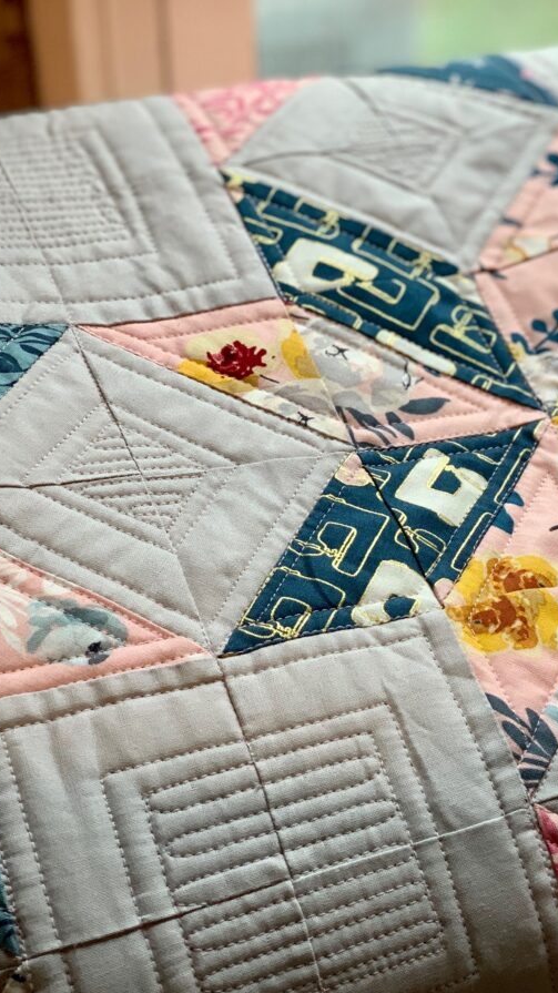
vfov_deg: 27.9
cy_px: 498
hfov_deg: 15.4
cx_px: 631
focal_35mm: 76
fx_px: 2000
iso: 125
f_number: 2.4
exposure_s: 1/120
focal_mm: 6
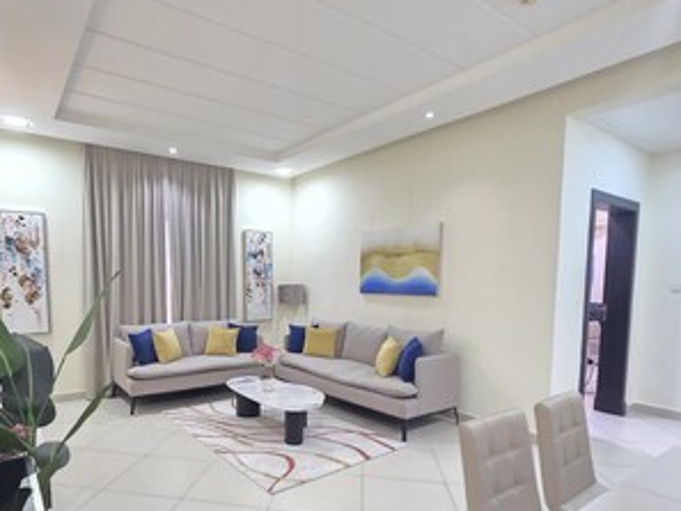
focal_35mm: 20
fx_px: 394
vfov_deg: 64.8
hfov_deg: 81.1
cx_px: 285
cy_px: 327
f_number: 1.9
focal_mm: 2.2
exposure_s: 1/50
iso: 320
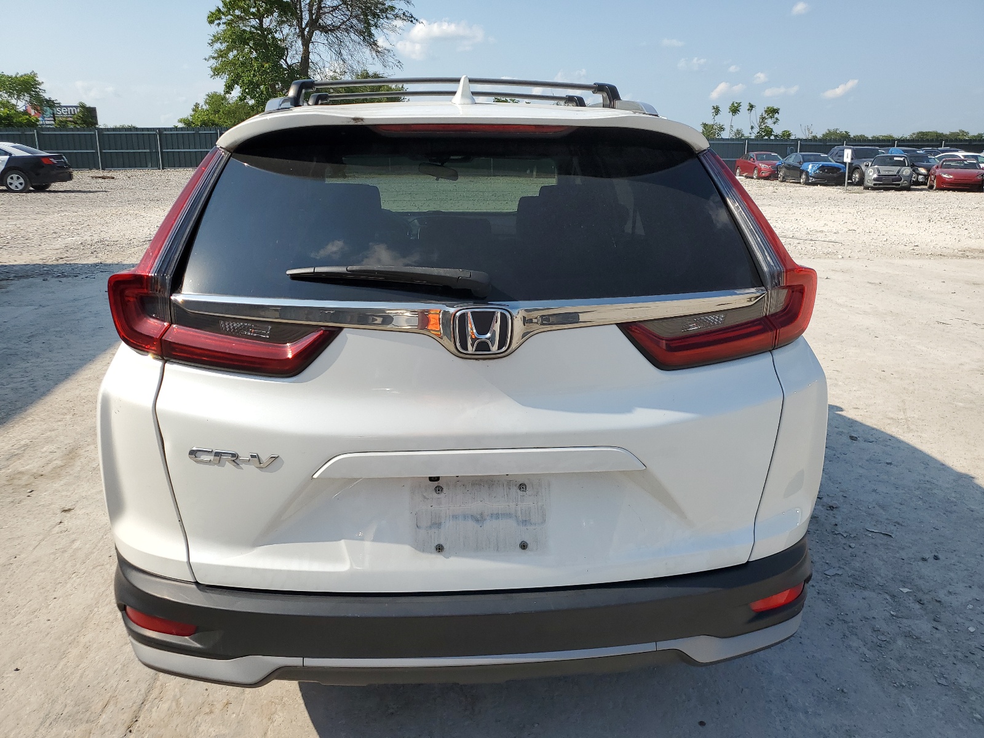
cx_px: 492
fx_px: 739
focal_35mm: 26
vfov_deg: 53.1
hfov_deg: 67.3
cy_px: 369
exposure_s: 1/3333
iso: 50
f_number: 1.5
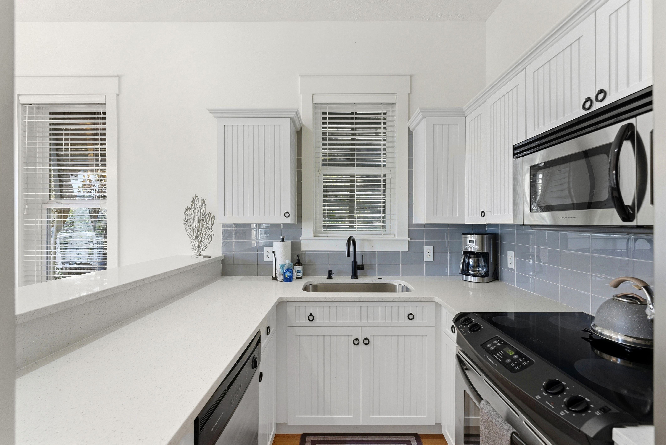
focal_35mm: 16
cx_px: 333
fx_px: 291
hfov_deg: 97.8
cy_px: 222
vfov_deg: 74.9
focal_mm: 15.7
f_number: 8
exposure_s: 1/250
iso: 400
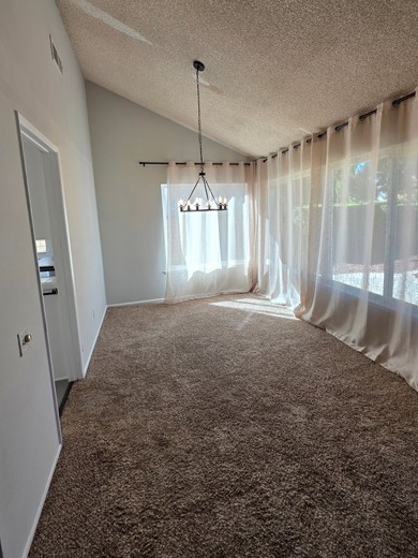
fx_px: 258
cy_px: 255
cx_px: 217
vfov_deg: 94.3
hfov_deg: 78.1
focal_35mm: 16
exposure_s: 1/120
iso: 50
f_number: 1.9
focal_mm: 2.2
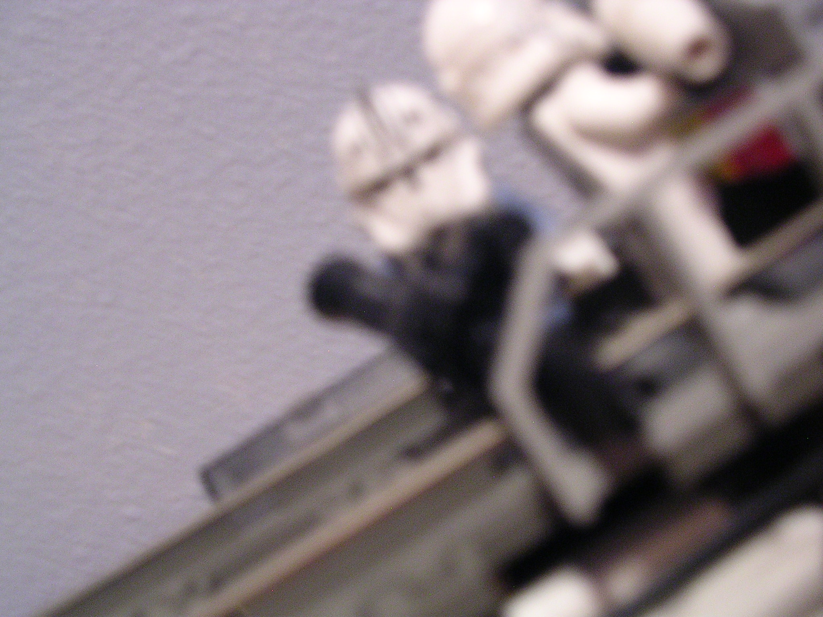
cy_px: 308
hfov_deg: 49.0
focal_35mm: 38
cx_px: 412
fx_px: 903
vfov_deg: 37.7
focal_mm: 5.8
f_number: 2.8
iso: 400
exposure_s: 1/1.5
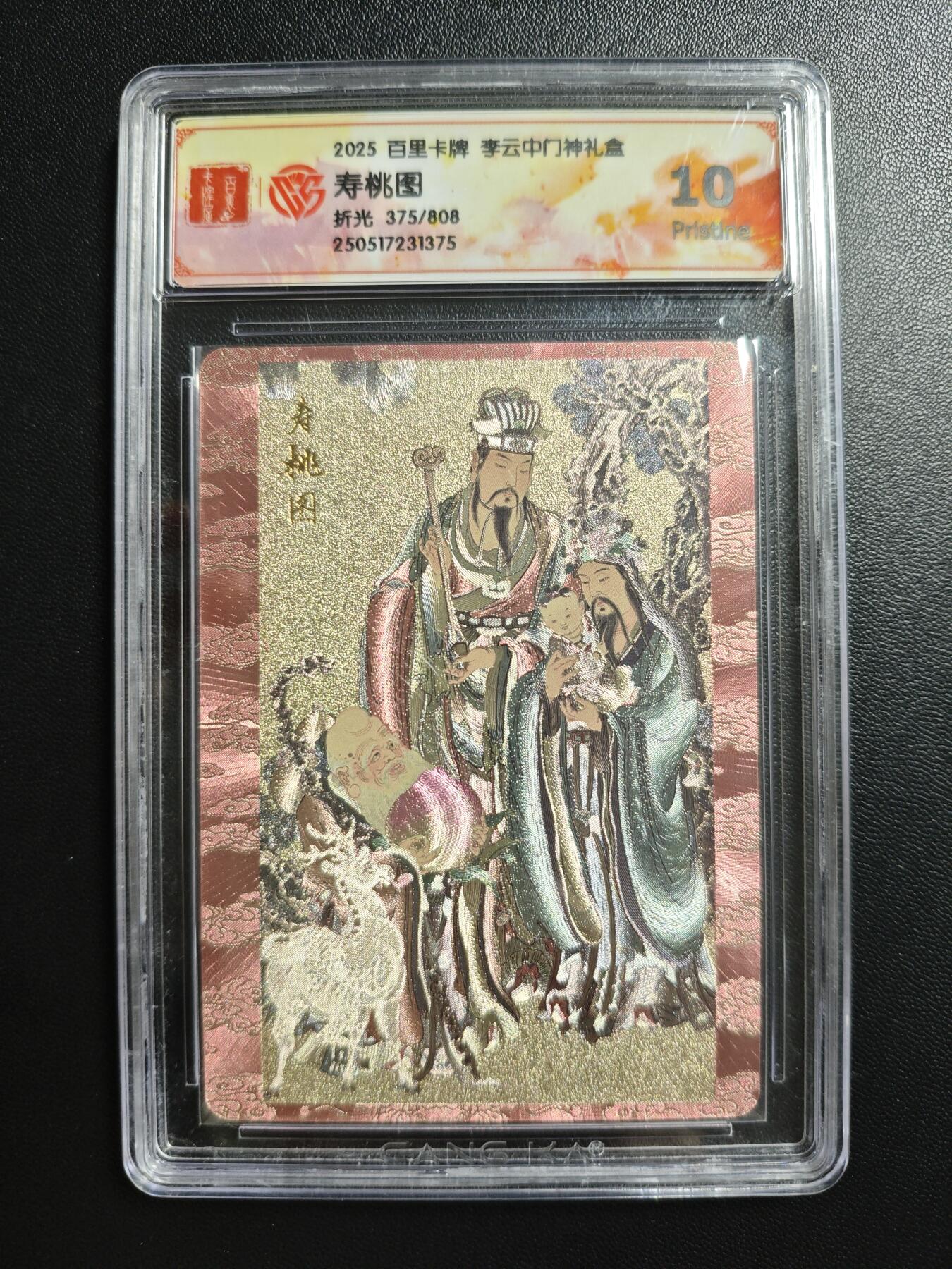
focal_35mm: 26
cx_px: 476
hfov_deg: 53.1
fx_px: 953
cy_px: 634
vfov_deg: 67.3
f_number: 1.5
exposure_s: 1/100
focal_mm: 4.94
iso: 320
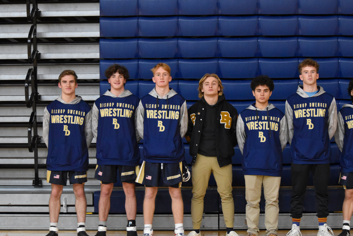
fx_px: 1065
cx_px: 232
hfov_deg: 18.8
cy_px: 131
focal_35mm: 109
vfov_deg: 12.6
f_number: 4.5
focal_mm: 55
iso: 3200
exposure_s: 1/125
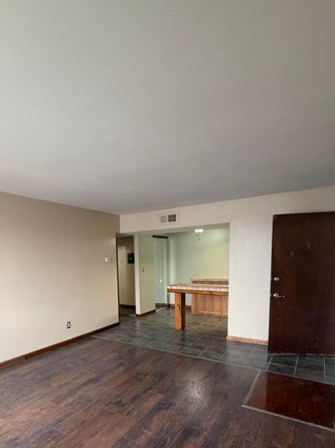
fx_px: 271
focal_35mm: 21
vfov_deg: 76.9
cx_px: 121
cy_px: 293
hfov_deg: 62.3
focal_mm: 2.22
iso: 320
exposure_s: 1/74
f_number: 2.2
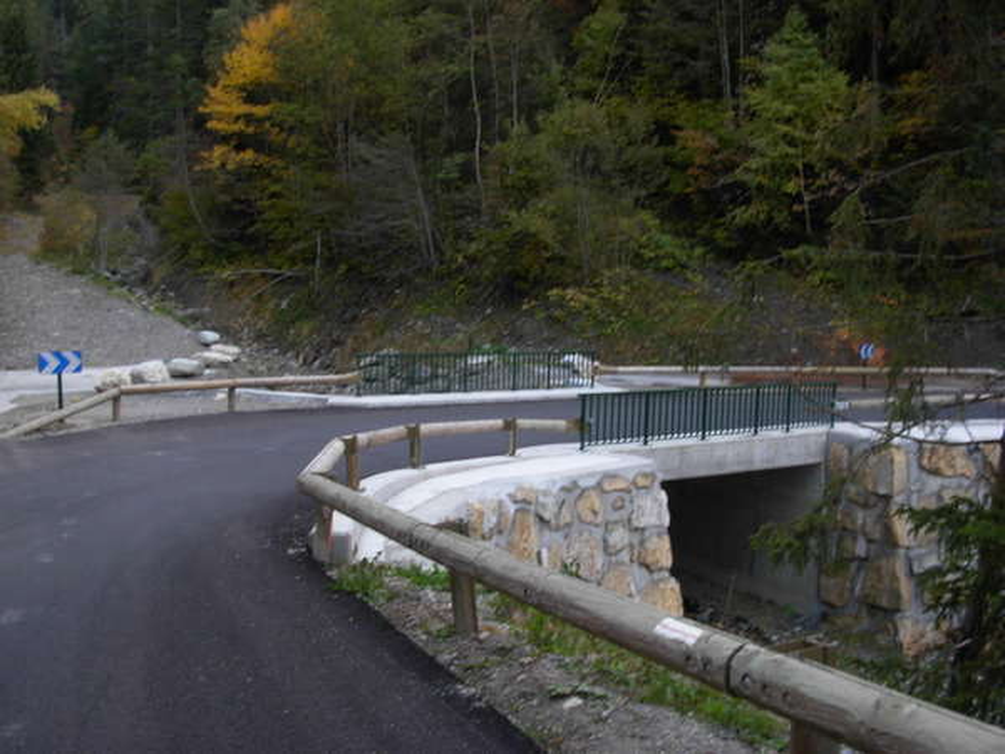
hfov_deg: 49.0
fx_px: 1103
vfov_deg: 37.7
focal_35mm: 38
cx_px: 502
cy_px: 377
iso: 79
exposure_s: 1/32.9
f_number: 2.9
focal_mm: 6.3
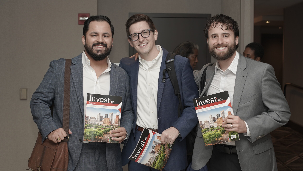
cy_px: 100
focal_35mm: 53
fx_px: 426
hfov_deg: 39.2
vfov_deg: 22.6
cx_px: 150
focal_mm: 50
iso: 400
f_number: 4
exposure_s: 1/200
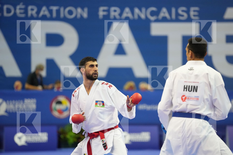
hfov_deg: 10.3
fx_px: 1294
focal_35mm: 200
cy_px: 78
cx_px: 116
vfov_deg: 6.9
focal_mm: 200
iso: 4000
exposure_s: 1/1000
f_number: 2.8
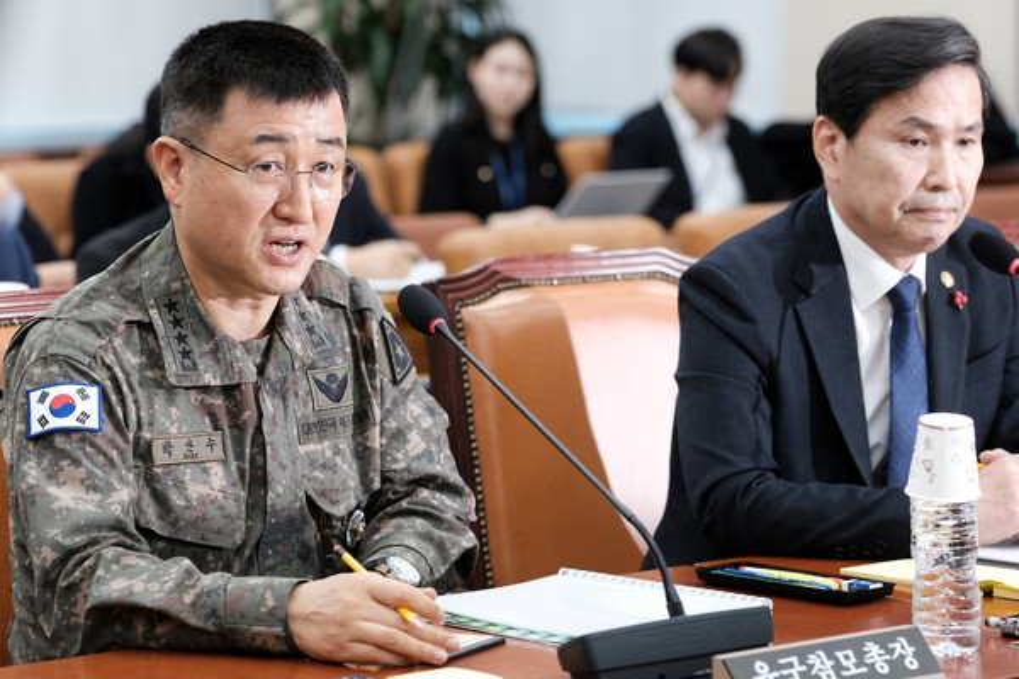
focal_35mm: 135
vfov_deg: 10.2
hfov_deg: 15.2
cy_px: 340
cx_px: 510
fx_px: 3821
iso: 1250
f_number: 3.2
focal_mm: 90
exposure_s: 1/125
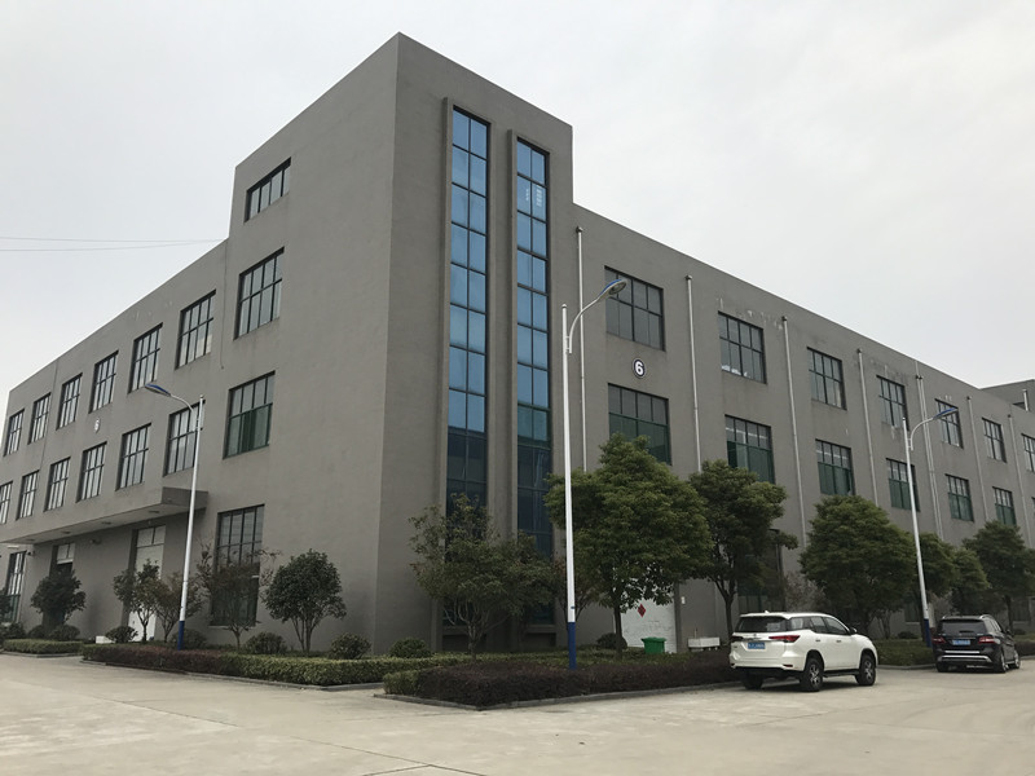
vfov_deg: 49.7
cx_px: 518
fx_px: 837
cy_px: 388
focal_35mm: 28
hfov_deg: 63.4
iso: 20
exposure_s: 1/1198
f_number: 1.8
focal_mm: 3.99
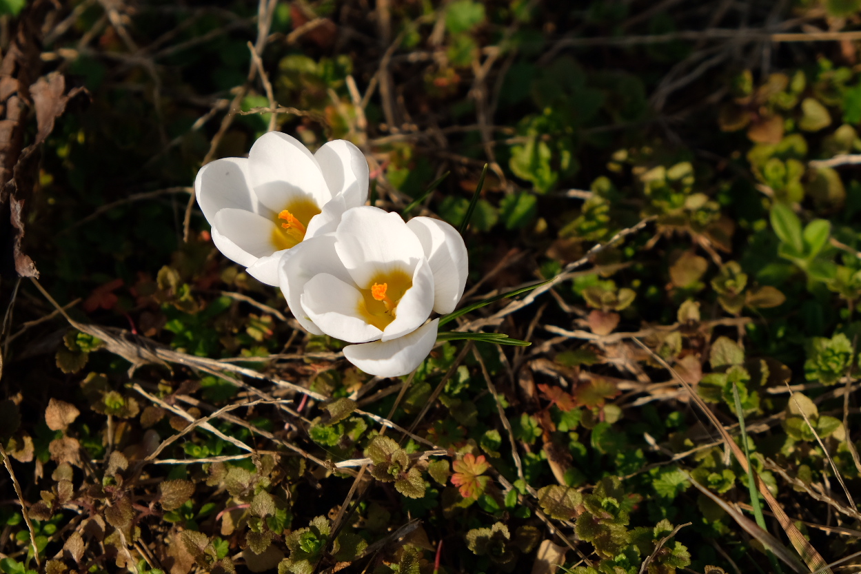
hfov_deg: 17.3
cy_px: 265
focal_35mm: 118
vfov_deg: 11.6
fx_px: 2822
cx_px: 331
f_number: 5
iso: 200
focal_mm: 55
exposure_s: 1/1000
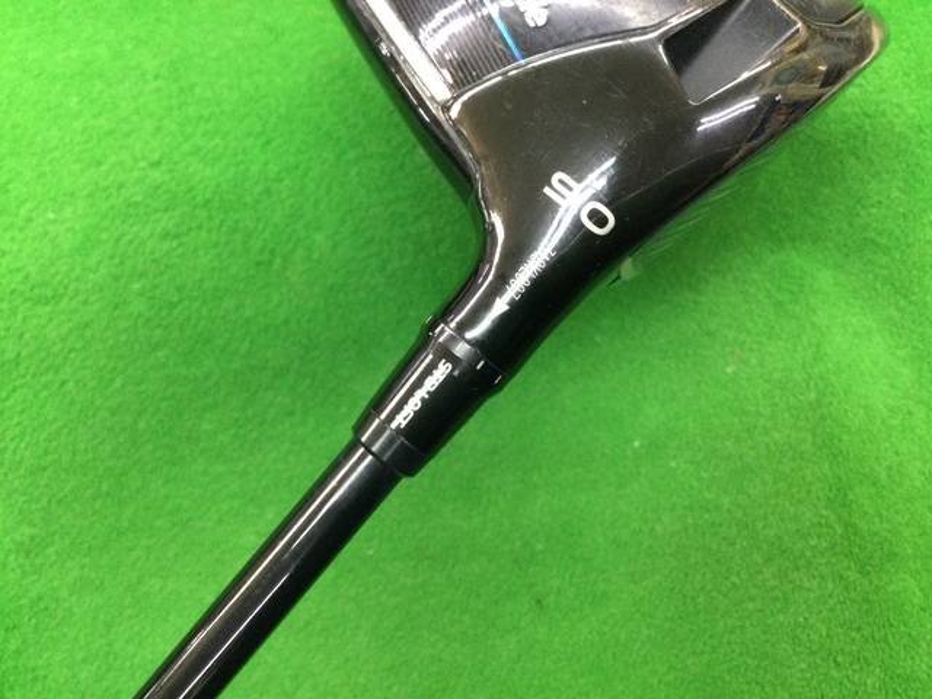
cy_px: 350
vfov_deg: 45.4
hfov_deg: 58.4
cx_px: 466
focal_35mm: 31
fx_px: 835
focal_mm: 3.3
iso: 160
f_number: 2.4
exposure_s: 1/30
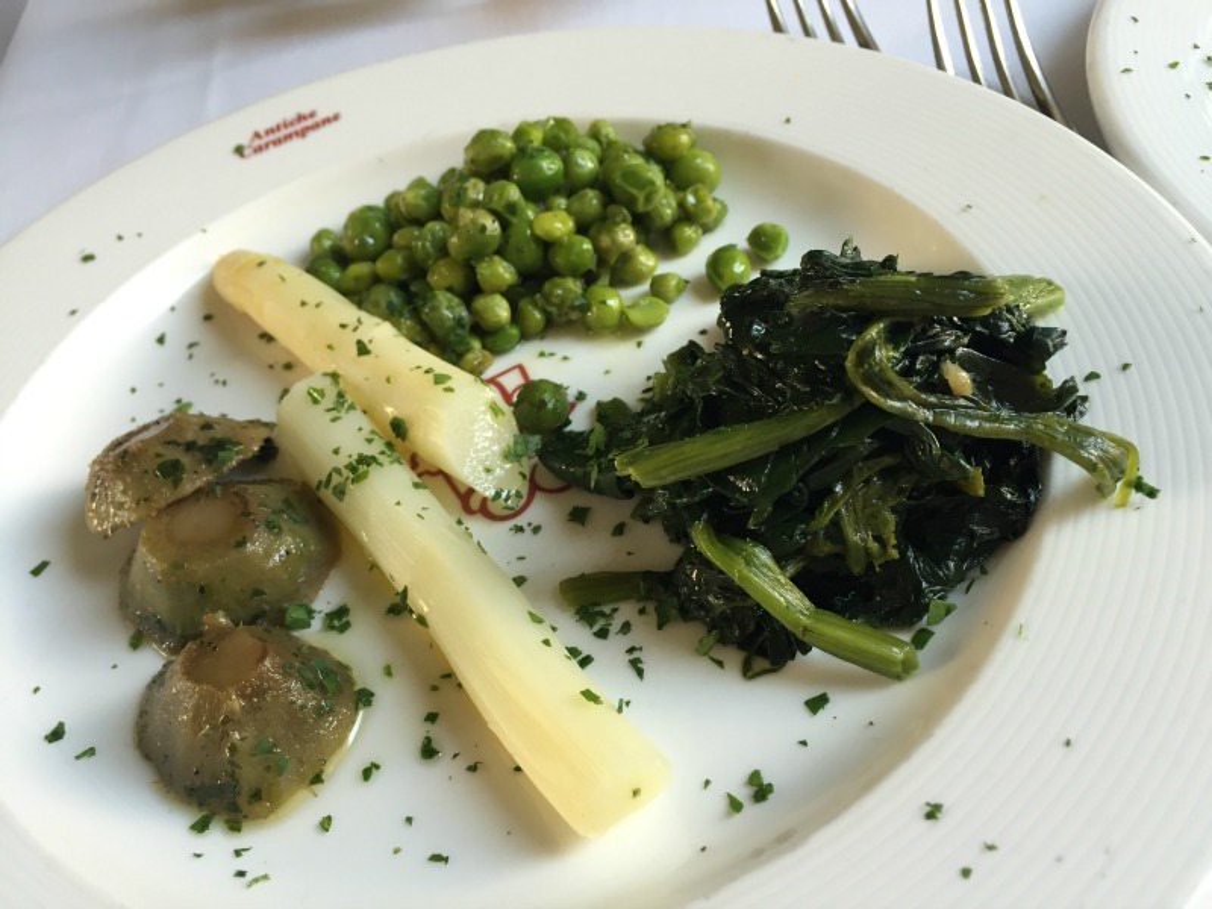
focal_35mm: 29
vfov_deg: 48.2
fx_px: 1015
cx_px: 606
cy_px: 454
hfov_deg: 61.7
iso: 40
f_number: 2.2
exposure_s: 1/33
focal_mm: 4.15
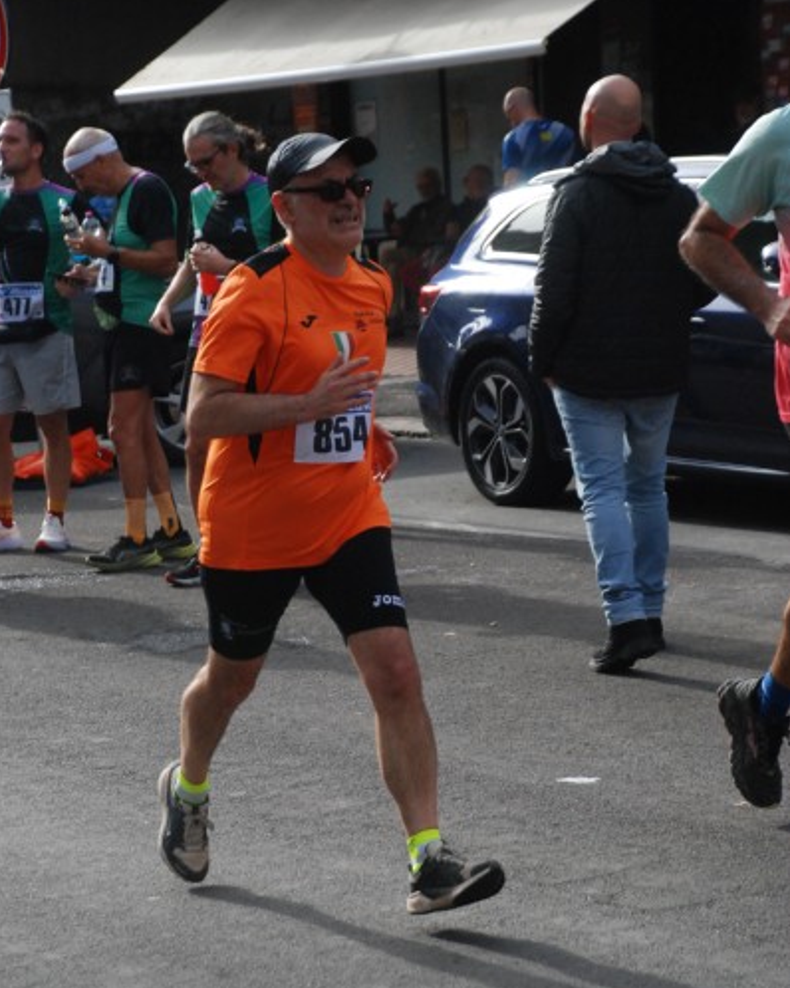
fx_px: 3731
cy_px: 581
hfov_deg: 12.1
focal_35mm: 128
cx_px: 394
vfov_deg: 15.1
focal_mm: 75
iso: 1000
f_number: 5.6
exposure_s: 1/1250
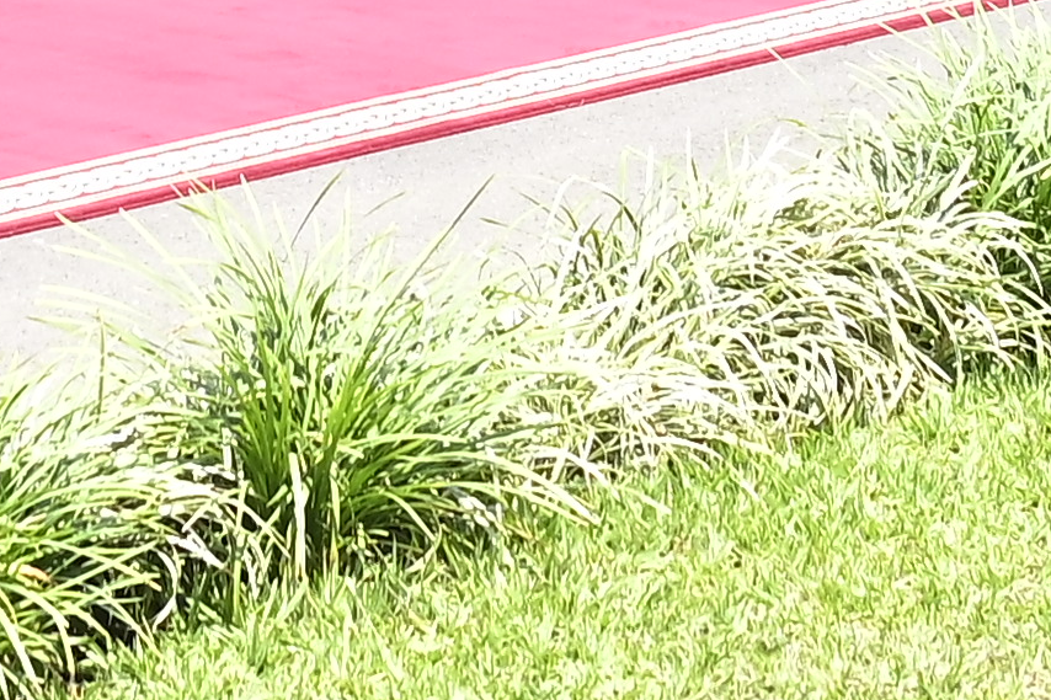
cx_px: 257
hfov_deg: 12.3
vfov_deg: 7.9
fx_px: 4845
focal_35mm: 166
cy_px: -712
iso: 800
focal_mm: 24
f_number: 4.5
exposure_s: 1/1250
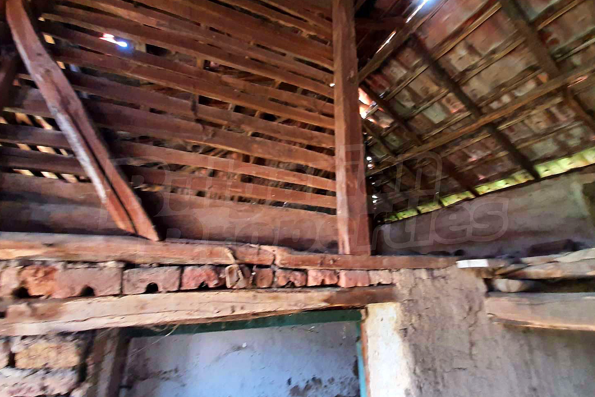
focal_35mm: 14
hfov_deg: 104.2
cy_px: 212
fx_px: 231
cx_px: 303
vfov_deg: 81.1
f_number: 2.2
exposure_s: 1/50
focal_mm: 1.42
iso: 200
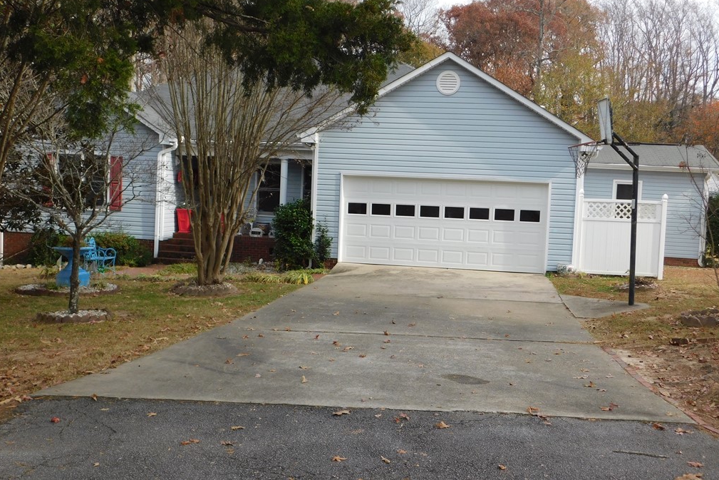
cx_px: 362
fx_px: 759
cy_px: 241
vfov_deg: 35.1
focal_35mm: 38
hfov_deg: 50.7
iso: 125
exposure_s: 1/500
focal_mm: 6.3
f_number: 3.5
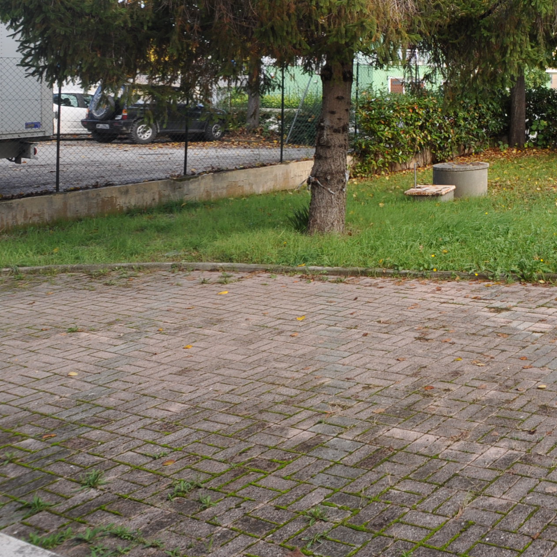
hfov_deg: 35.6
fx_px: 710
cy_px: 101
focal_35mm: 39
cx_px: 633
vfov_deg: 40.8
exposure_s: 1/160
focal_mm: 12
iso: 200
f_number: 6.3
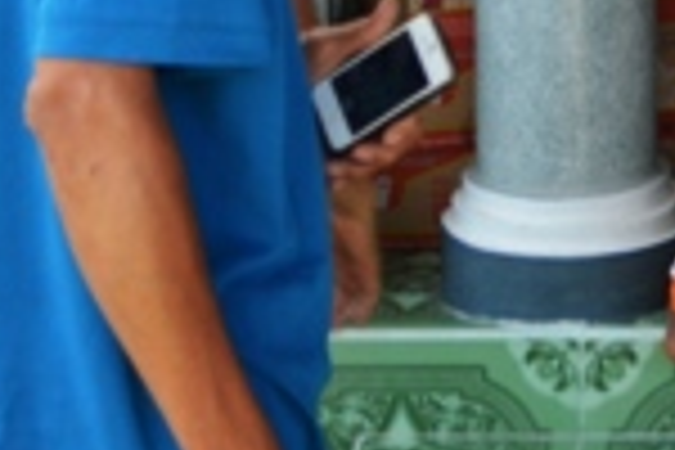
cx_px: 1161
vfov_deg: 5.5
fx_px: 4556
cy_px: -450
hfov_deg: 8.2
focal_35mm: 243
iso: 180
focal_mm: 38
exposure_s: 1/125
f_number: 5.6
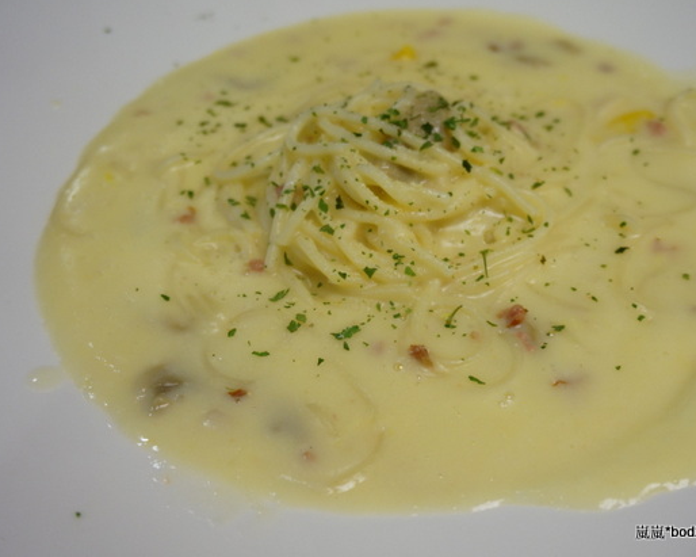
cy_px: 270
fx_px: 865
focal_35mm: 42
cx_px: 418
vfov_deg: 35.7
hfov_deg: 43.6
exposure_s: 1/60
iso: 400
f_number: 4.5
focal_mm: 24
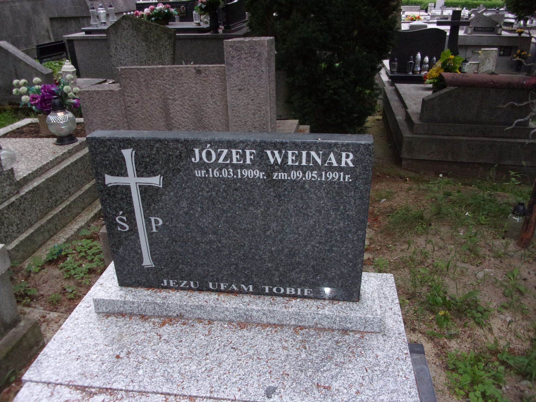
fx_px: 434
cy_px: 201
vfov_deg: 49.7
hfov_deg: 63.4
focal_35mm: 28
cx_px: 268
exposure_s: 1/34
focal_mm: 5.1
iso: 200
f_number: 3.9
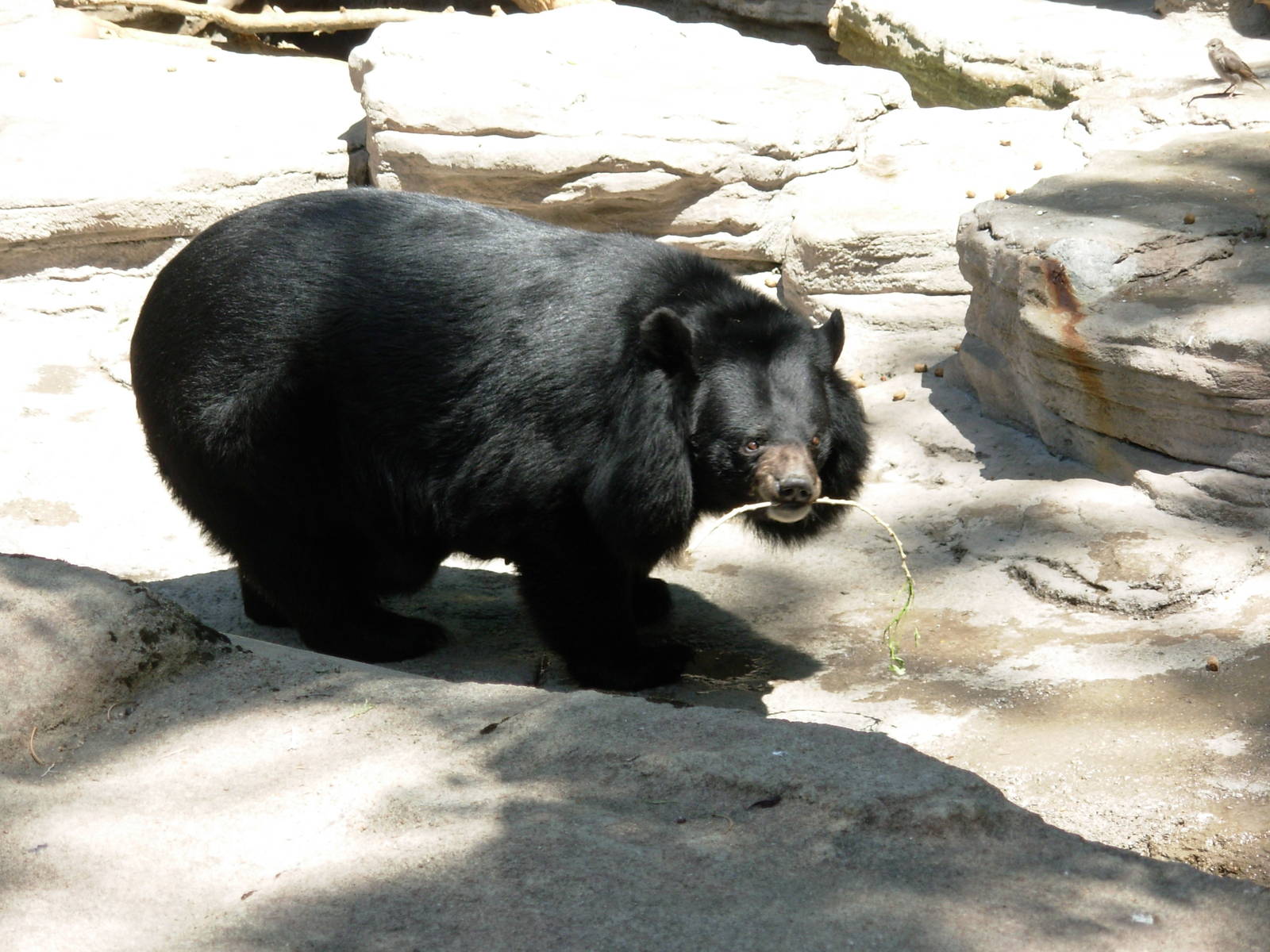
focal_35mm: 122
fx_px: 4476
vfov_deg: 12.1
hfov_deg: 16.1
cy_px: 476
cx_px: 635
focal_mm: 20.2
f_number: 4.3
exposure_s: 1/140
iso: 50
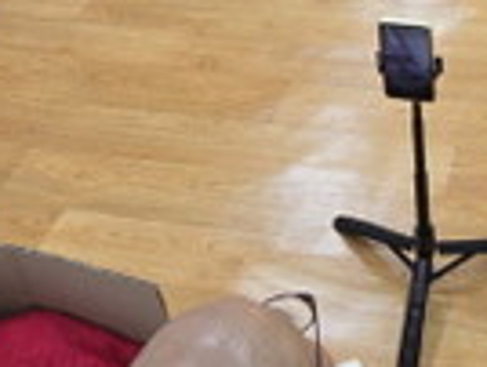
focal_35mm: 58
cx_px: 462
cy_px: -142
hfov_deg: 31.2
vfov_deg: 22.1
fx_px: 817
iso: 160
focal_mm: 2.2
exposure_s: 1/60
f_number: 2.2
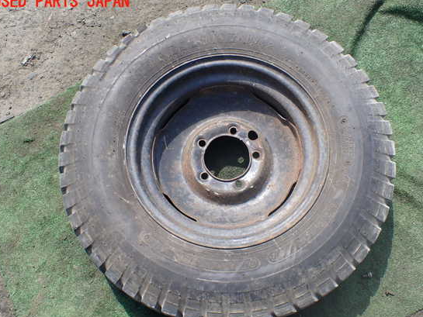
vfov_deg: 42.9
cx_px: 221
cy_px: 167
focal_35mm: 33
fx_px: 403
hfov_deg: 55.3
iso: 100
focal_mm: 5.4
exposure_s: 1/400
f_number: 3.2
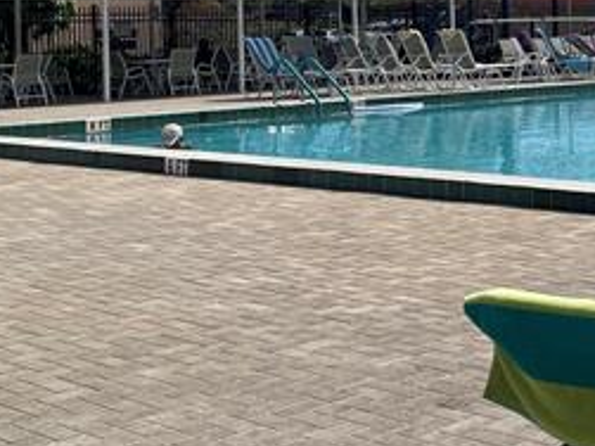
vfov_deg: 17.3
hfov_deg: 22.9
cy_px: -9
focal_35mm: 83
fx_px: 1426
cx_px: 540
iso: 32
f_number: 1.6
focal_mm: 4.2
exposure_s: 1/7813
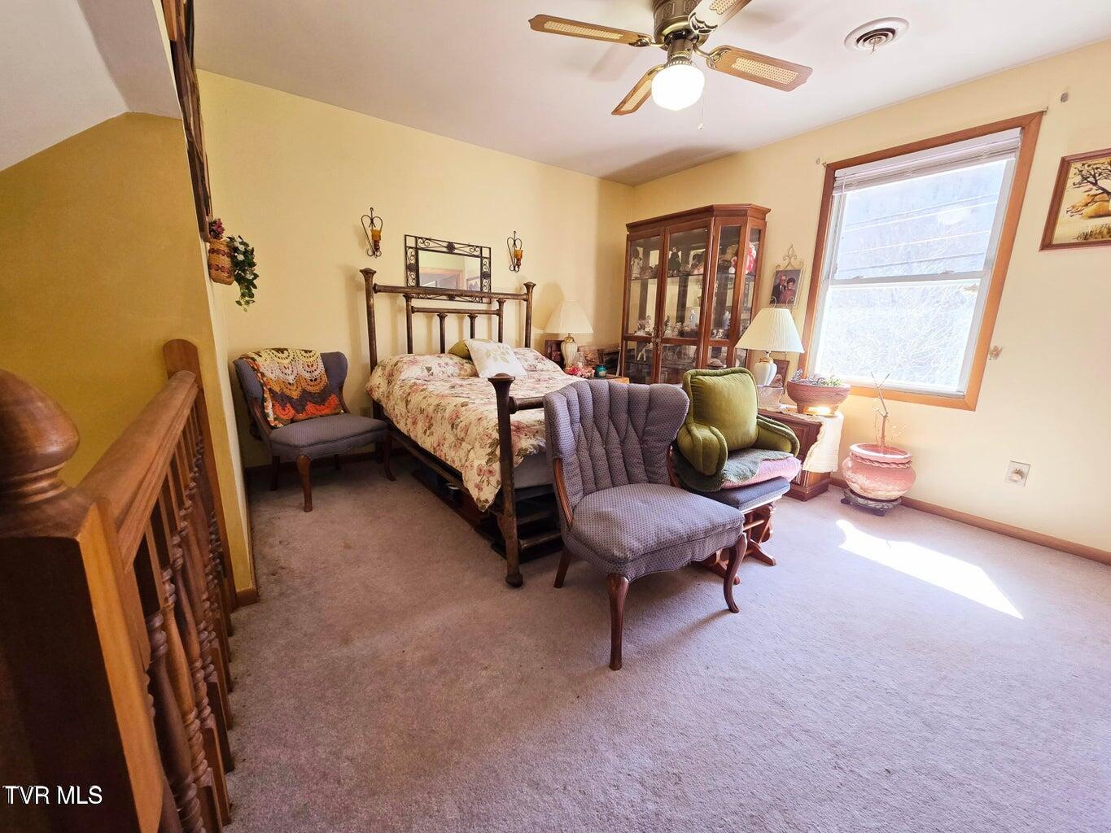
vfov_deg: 89.9
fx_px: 417
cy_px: 416
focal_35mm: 13
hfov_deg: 106.2
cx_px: 556
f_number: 2.2
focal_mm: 2.2
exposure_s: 1/60.2
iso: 125
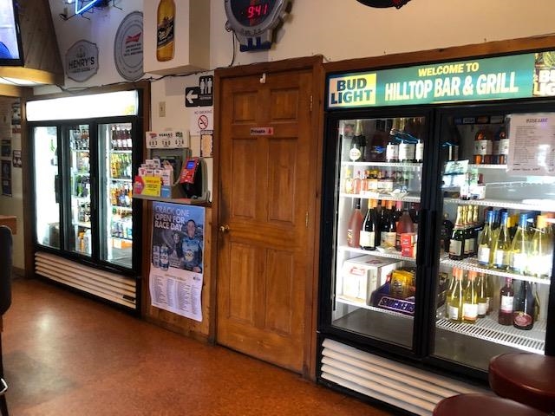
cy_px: 208
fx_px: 449
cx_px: 278
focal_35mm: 28
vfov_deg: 49.7
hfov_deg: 63.4
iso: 80
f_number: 1.8
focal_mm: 3.99
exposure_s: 1/15
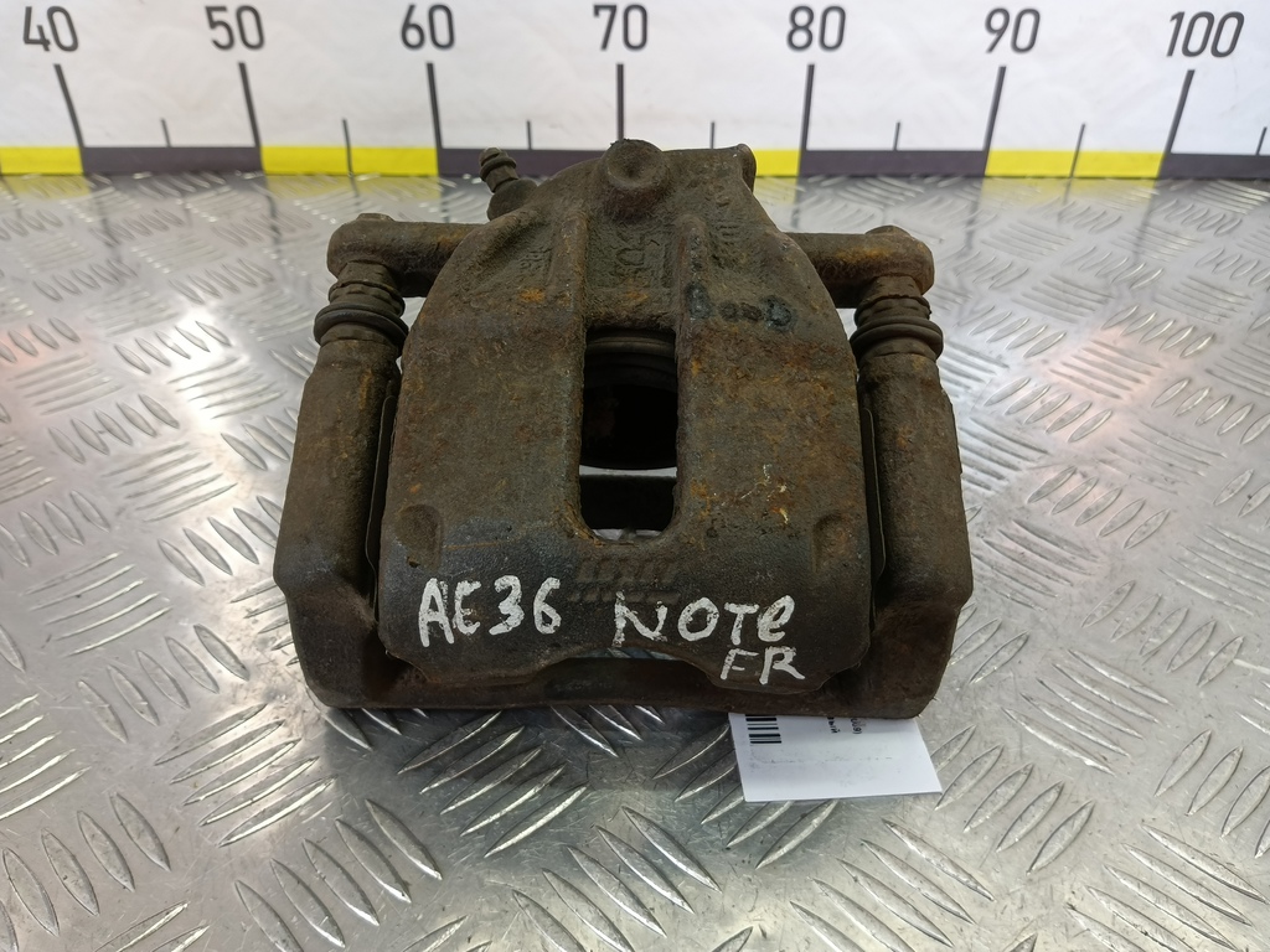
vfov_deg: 58.9
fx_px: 844
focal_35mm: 23
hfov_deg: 73.9
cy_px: 476
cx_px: 635
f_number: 1.6
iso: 107
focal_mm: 4.11
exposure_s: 1/50
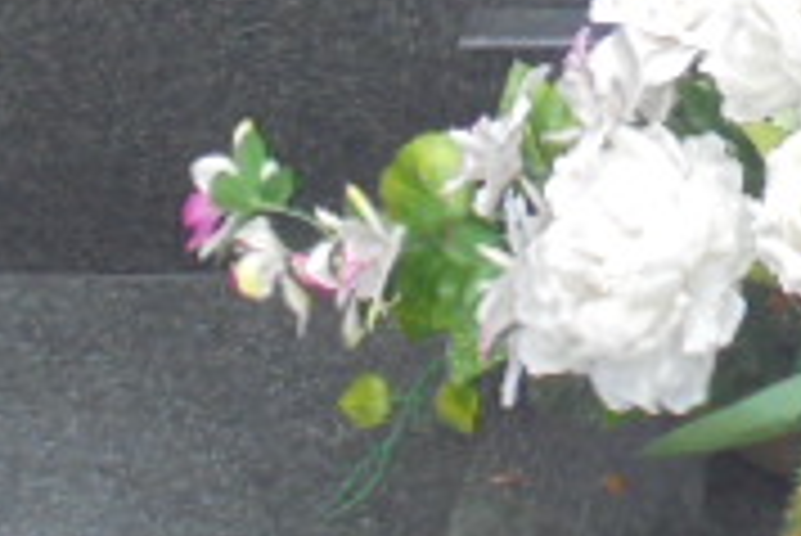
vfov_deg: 9.2
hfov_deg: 13.9
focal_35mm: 142
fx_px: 3162
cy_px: -468
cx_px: 1040
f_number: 4.2
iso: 250
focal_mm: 6.9
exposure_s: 1/30
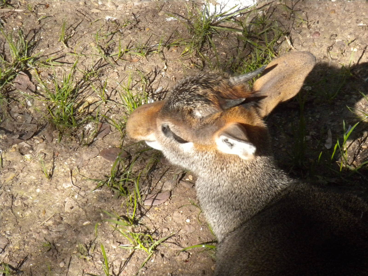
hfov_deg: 8.3
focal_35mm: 238
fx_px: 2530
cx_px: 184
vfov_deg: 6.2
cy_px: 138
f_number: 5.2
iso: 400
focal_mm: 42.1
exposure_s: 1/1062
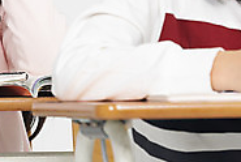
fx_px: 2923
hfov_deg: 4.7
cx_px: -23
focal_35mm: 436
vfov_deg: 3.2
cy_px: -57
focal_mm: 135
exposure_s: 1/125
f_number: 5.6
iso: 100
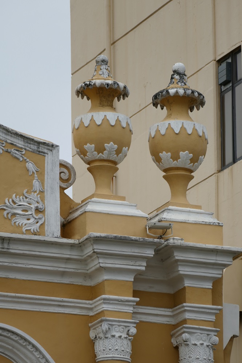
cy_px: 182
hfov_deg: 3.5
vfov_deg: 5.2
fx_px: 3965
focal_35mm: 393
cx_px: 121
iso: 125
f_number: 4
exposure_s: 1/1600
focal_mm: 143.18
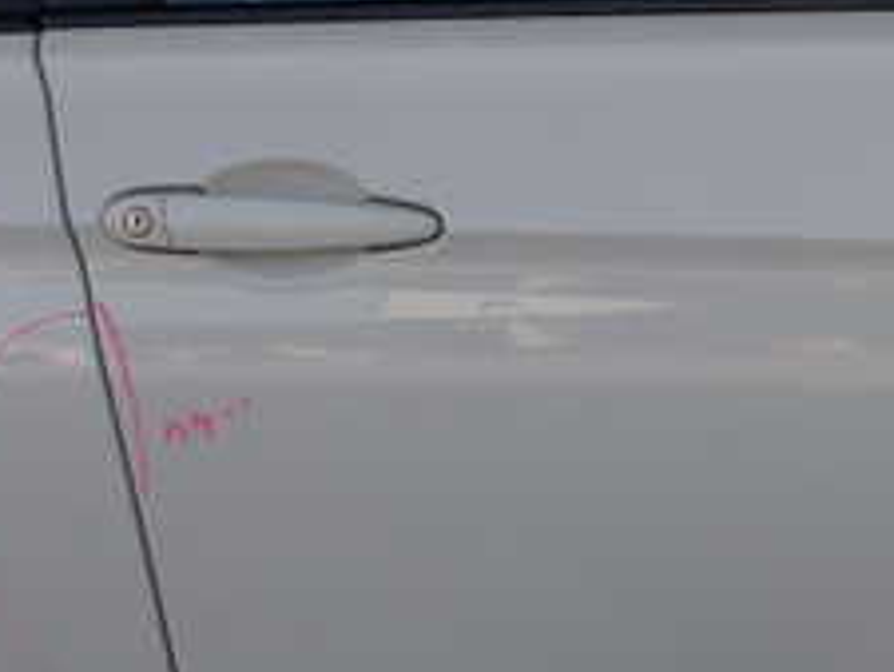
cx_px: 882
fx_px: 2067
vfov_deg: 18.4
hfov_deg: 23.4
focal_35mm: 80
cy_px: 243
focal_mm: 5.4
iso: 100
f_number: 3.2
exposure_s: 1/400
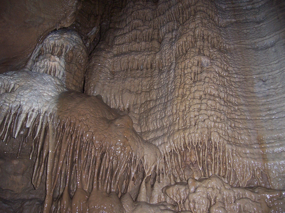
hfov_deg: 51.4
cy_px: 106
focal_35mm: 36
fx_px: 296
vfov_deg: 39.7
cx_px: 142
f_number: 3
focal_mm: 6
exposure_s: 1/60
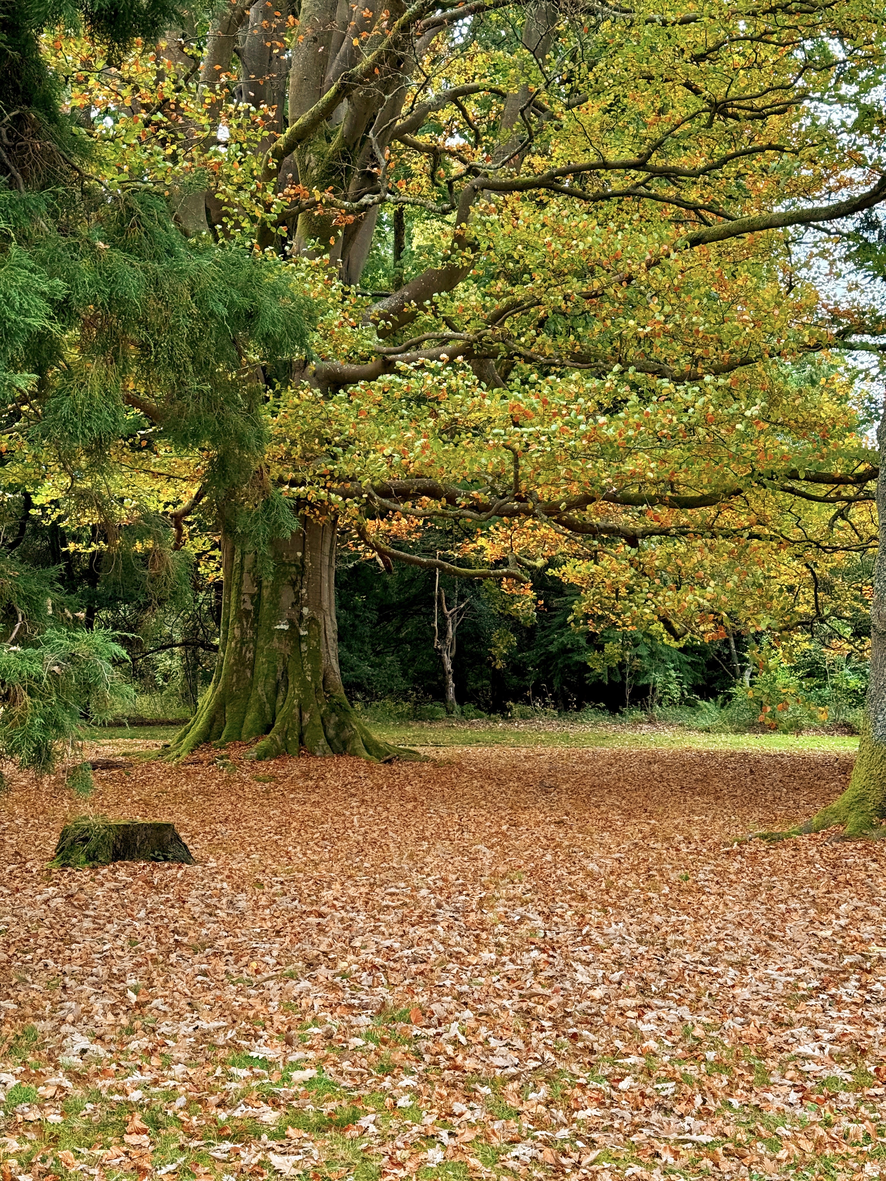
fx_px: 1638
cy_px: 590
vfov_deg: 39.7
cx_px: 443
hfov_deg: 30.3
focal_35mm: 48
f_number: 1.78
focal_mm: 6.76
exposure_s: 1/242
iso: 100
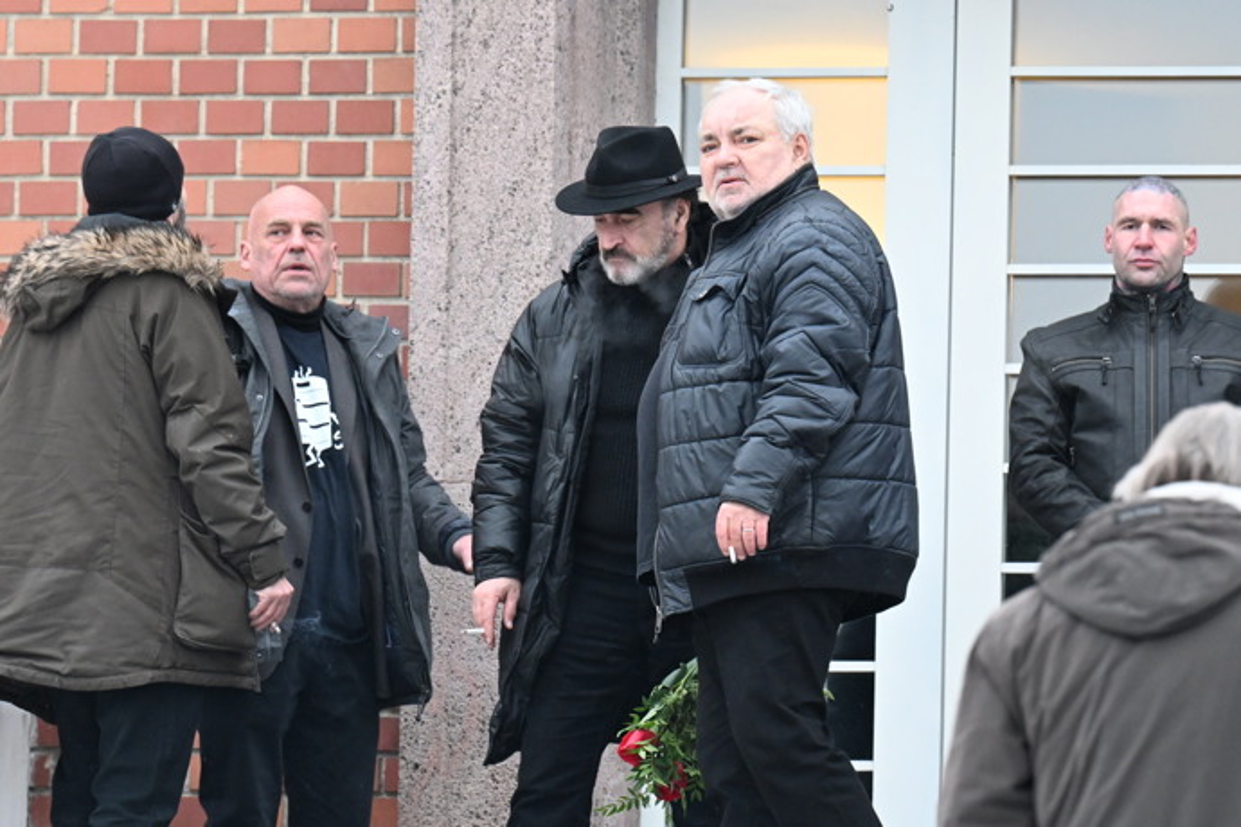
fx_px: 9548
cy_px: 414
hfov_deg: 7.4
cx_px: 620
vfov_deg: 5.0
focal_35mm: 277
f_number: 5
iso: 2000
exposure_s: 1/160
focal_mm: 185
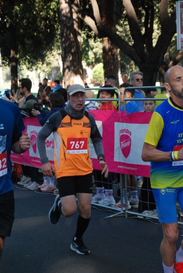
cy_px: 136
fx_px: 796
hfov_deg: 13.1
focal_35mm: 105
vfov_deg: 19.4
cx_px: 92
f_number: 5.6
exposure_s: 1/320
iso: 1000
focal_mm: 70
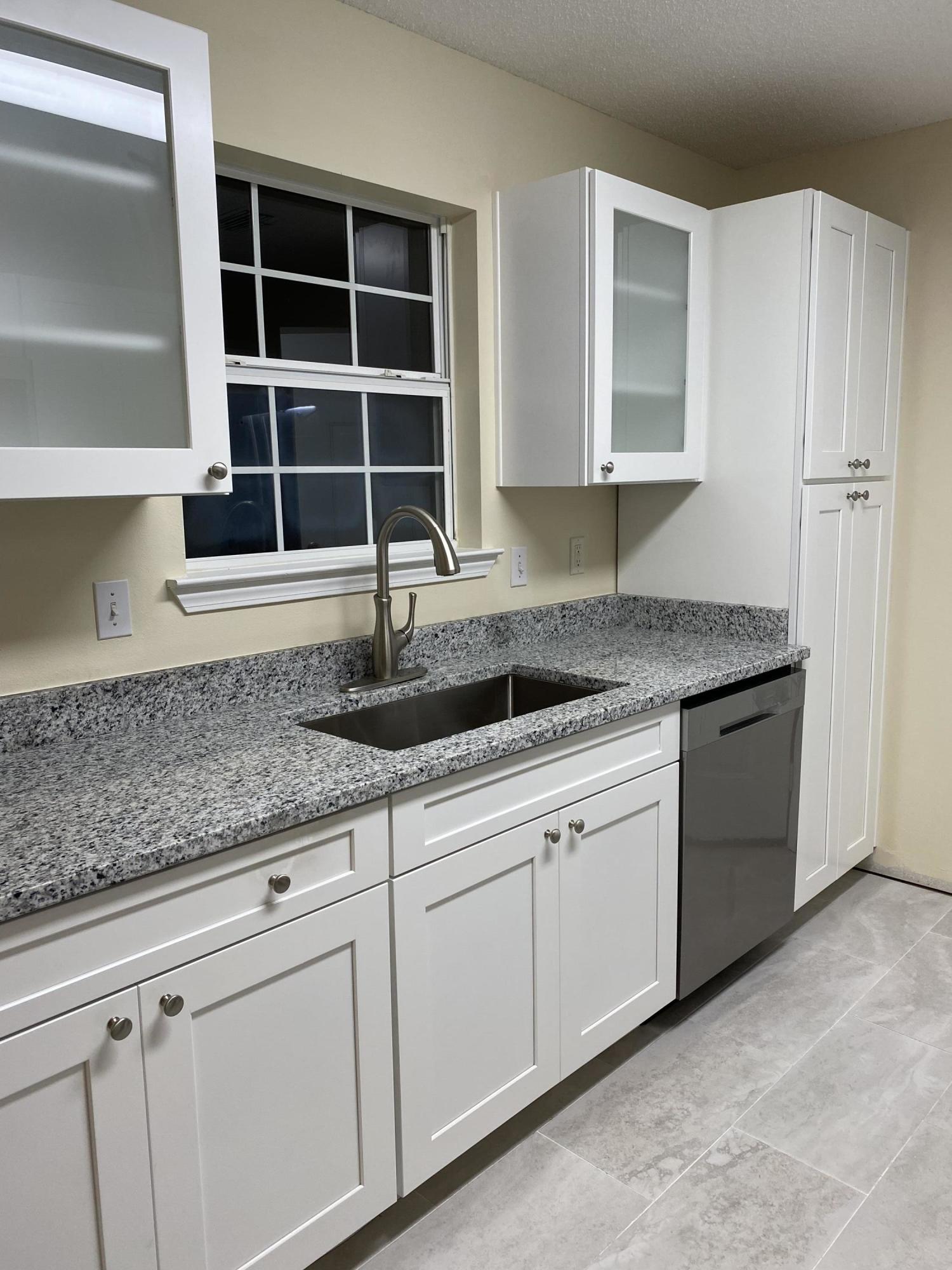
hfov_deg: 53.1
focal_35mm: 26
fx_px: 953
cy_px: 635
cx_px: 476
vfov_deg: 67.3
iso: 100
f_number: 1.8
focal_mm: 4.25
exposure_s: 1/120
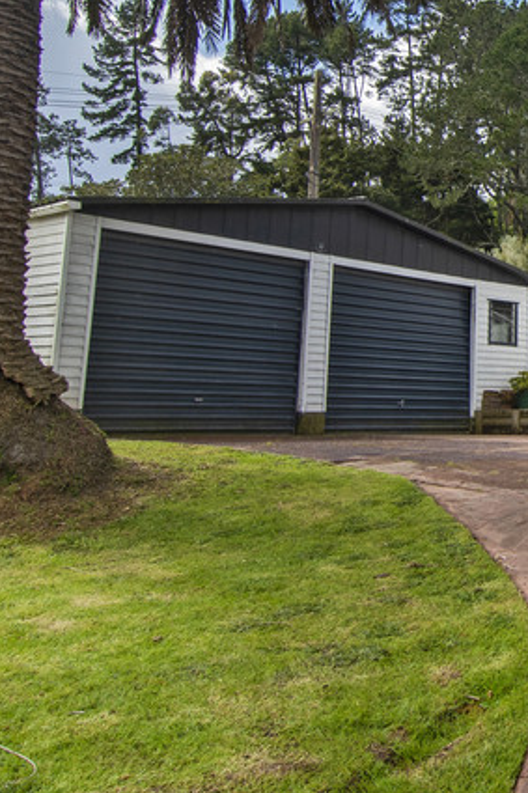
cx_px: 681
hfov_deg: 27.1
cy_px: 199
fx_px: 916
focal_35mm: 42
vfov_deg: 45.2
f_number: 8
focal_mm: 11.5
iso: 200
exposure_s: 1/250
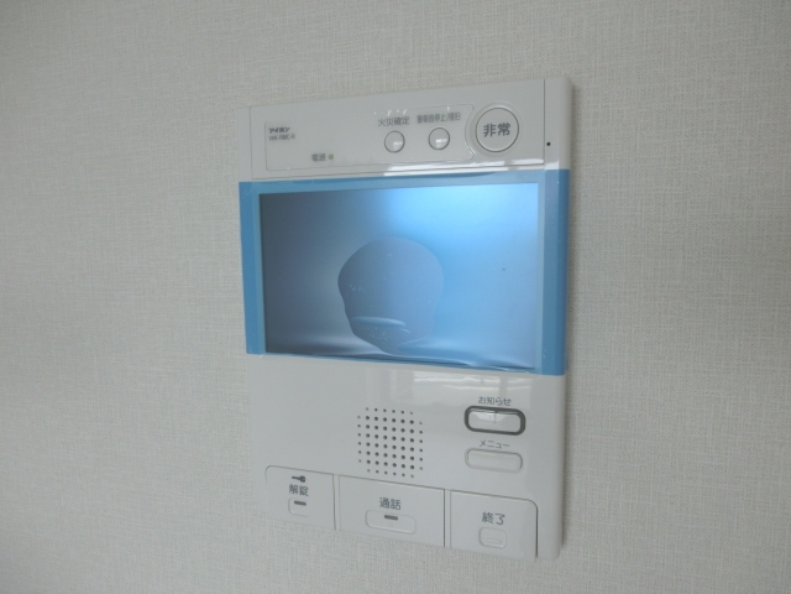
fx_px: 548
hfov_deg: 71.6
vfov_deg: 56.8
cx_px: 396
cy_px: 297
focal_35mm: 24
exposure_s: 1/200
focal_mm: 4.24
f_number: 3
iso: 80
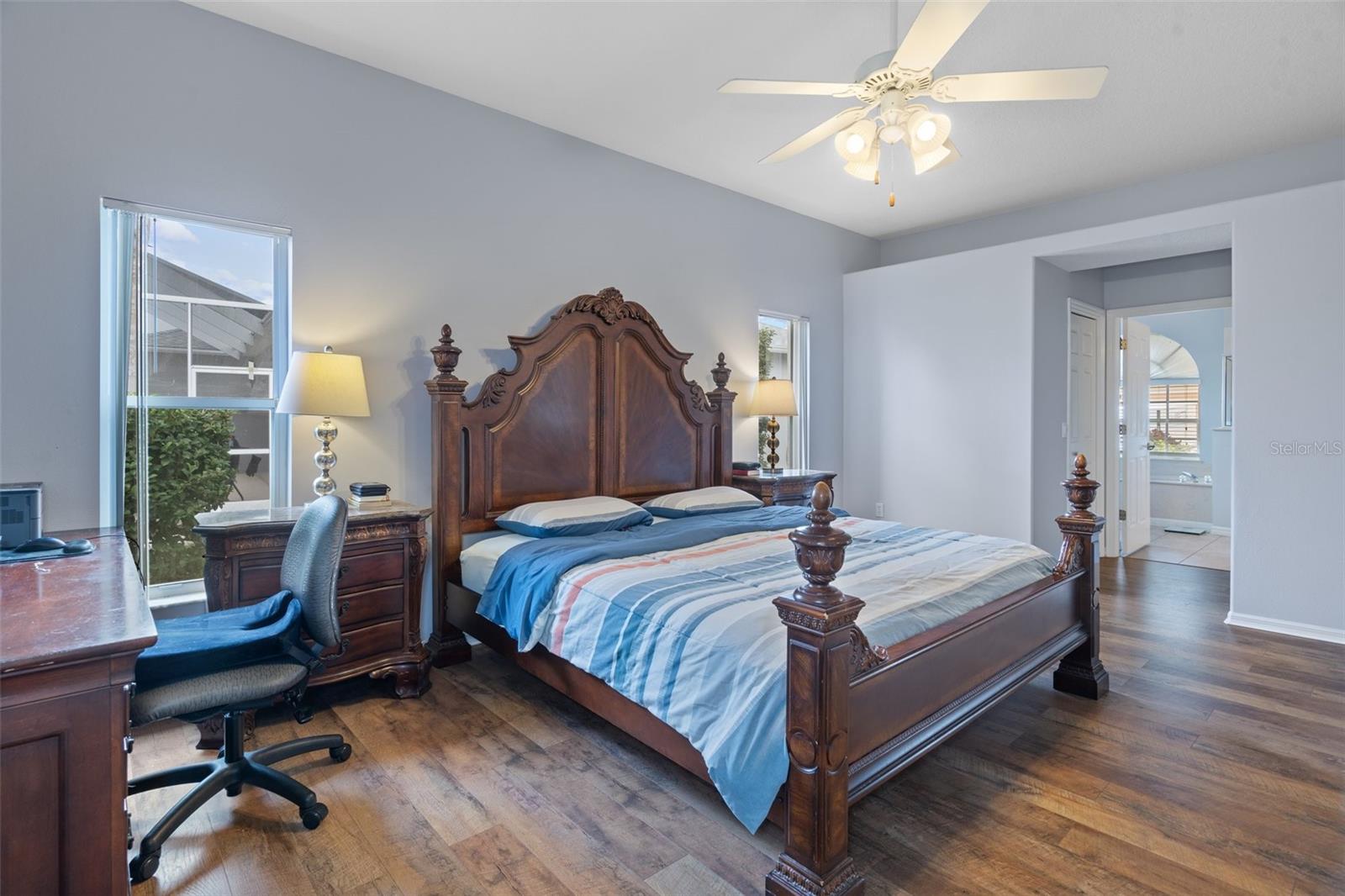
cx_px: 672
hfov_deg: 93.3
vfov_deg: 70.4
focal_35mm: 17
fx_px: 635
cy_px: 448
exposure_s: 2.5
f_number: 8
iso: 320
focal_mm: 17
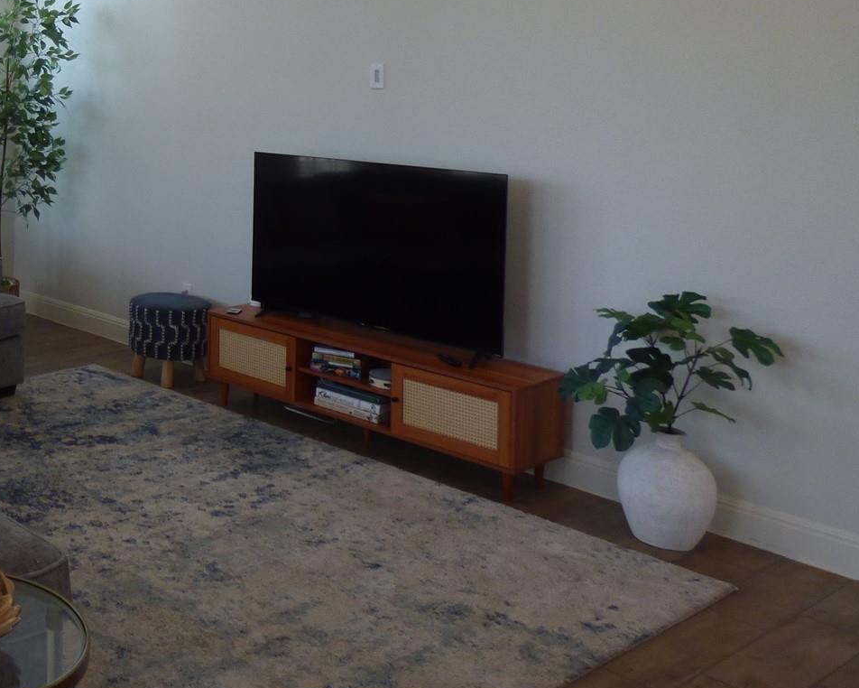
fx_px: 1068
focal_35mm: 42
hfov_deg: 37.9
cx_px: -42
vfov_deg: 34.2
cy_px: 102
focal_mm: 3.58
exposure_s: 1/60
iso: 100
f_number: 2.8
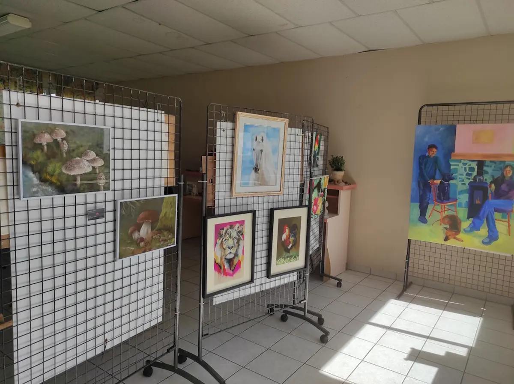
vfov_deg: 54.8
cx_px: 257
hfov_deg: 69.5
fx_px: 371
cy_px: 192
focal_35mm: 25
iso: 100
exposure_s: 1/1680
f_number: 1.89
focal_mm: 5.43
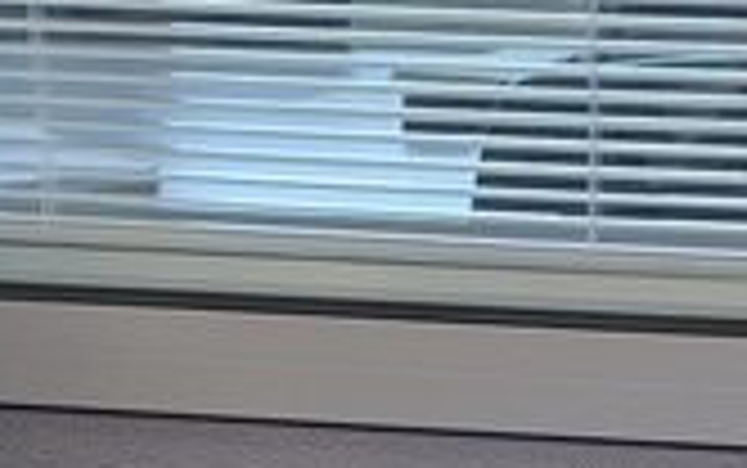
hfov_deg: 12.2
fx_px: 3463
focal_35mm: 170
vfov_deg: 7.0
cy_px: 1386
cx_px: 747
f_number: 1.8
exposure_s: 1/60
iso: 64
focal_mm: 4.25
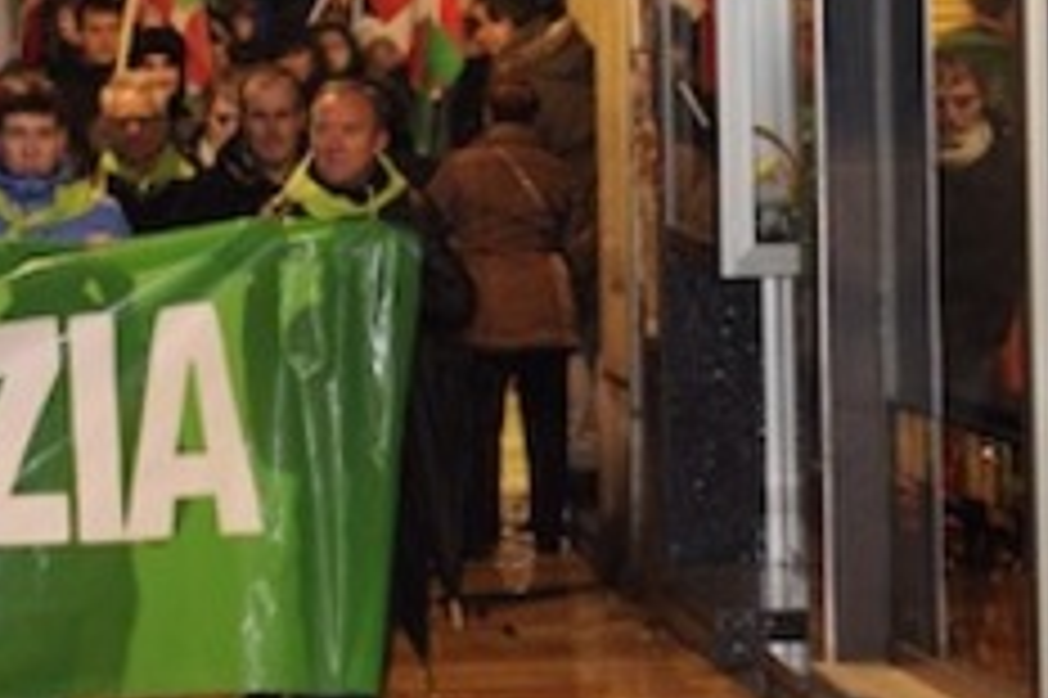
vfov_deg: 4.8
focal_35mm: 287
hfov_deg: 7.1
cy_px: 119
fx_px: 8349
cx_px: -459
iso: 3200
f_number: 4.5
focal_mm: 92
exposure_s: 1/25
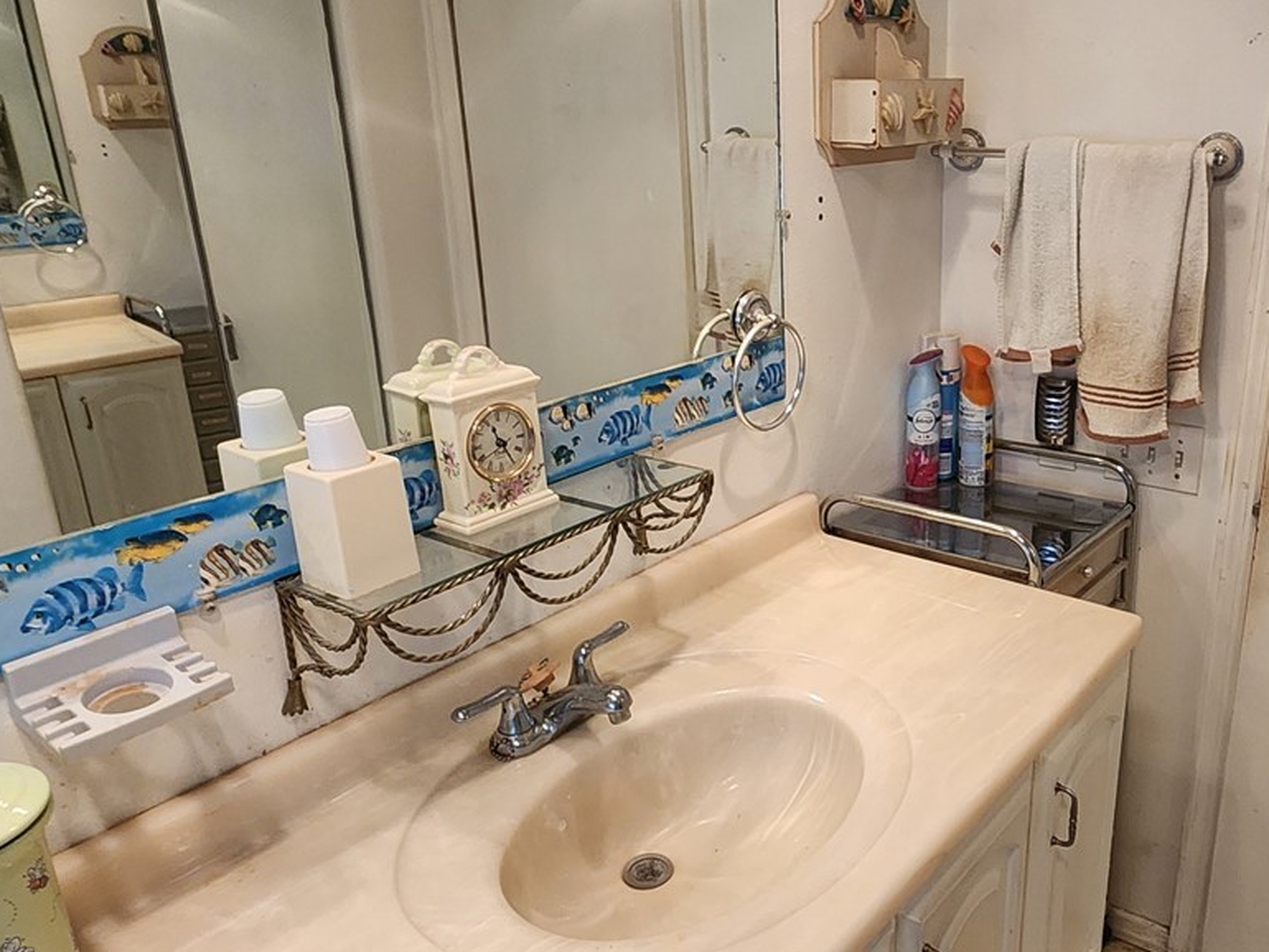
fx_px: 990
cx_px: 834
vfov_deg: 51.4
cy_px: 486
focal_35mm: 27
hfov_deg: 63.8
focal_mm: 2.2
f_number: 2.2
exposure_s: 1/30
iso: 320
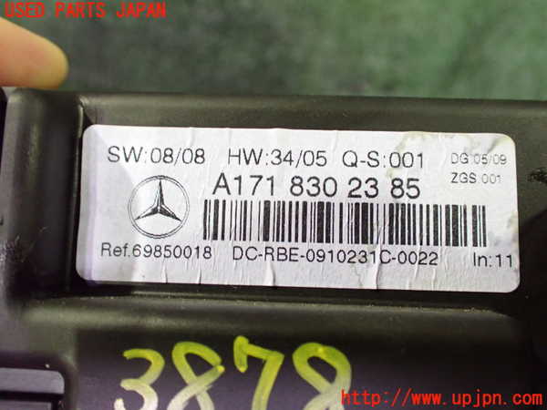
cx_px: 274
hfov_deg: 60.0
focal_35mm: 30
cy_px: 205
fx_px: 474
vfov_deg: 46.8
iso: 1000
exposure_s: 1/30
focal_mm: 5.4
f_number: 2.3
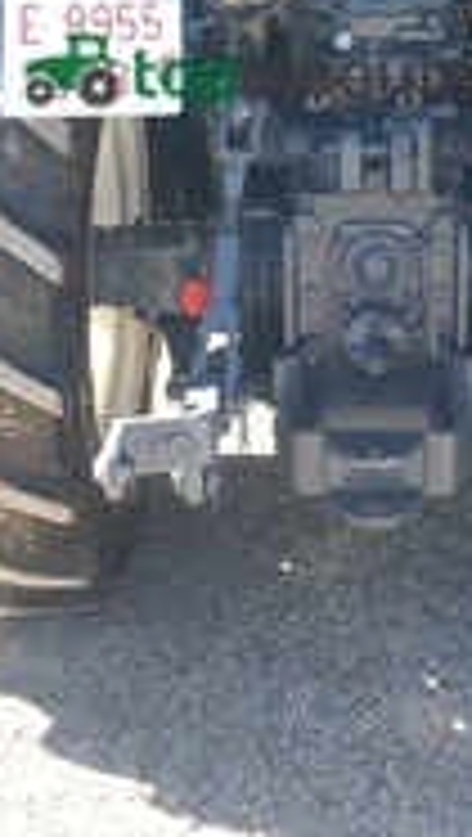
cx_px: 362
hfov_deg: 17.2
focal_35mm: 70
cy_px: 72
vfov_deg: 28.8
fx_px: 1553
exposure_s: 1/152
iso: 25
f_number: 2.2
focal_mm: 4.15
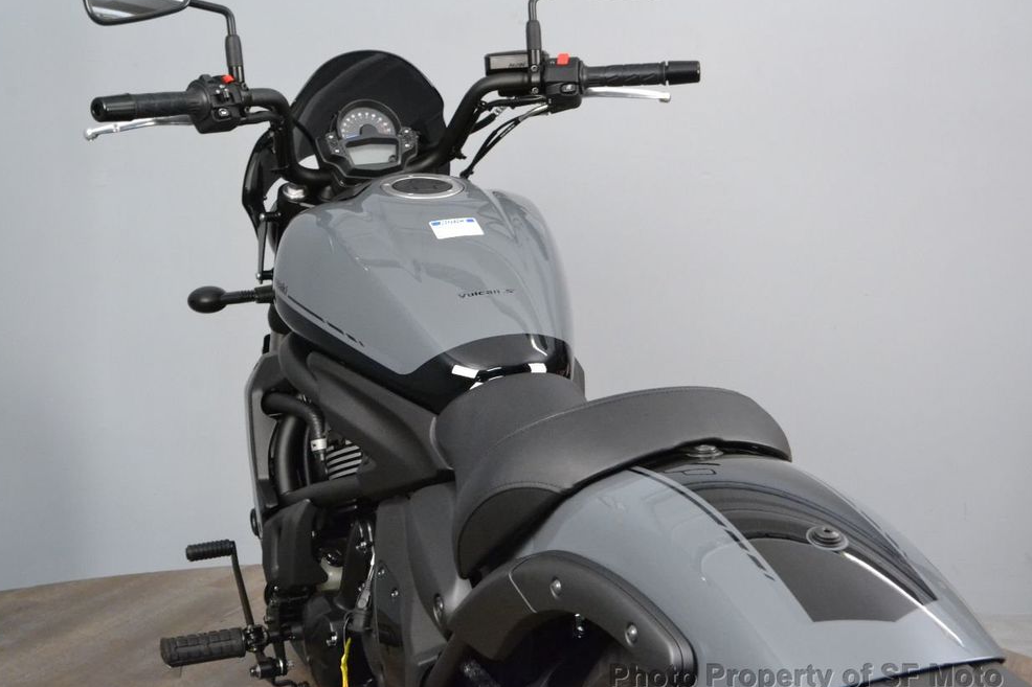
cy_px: 351
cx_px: 522
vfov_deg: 24.8
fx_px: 1563
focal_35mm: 55
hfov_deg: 36.5
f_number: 11
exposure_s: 1/40
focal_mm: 35
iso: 3200
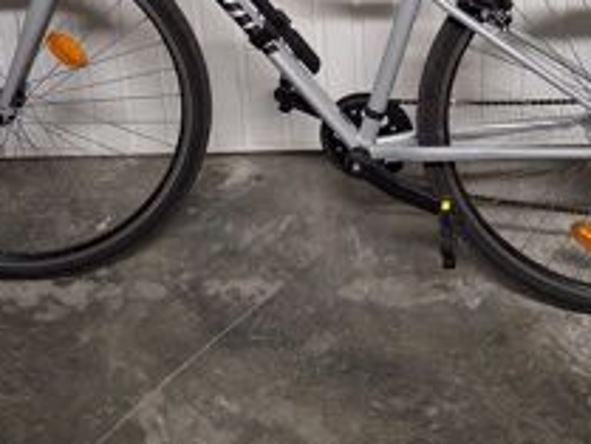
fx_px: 1059
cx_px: 387
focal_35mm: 62
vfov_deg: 23.2
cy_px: 68
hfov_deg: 31.0
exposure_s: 1/25
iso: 500
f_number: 1.8
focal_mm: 4
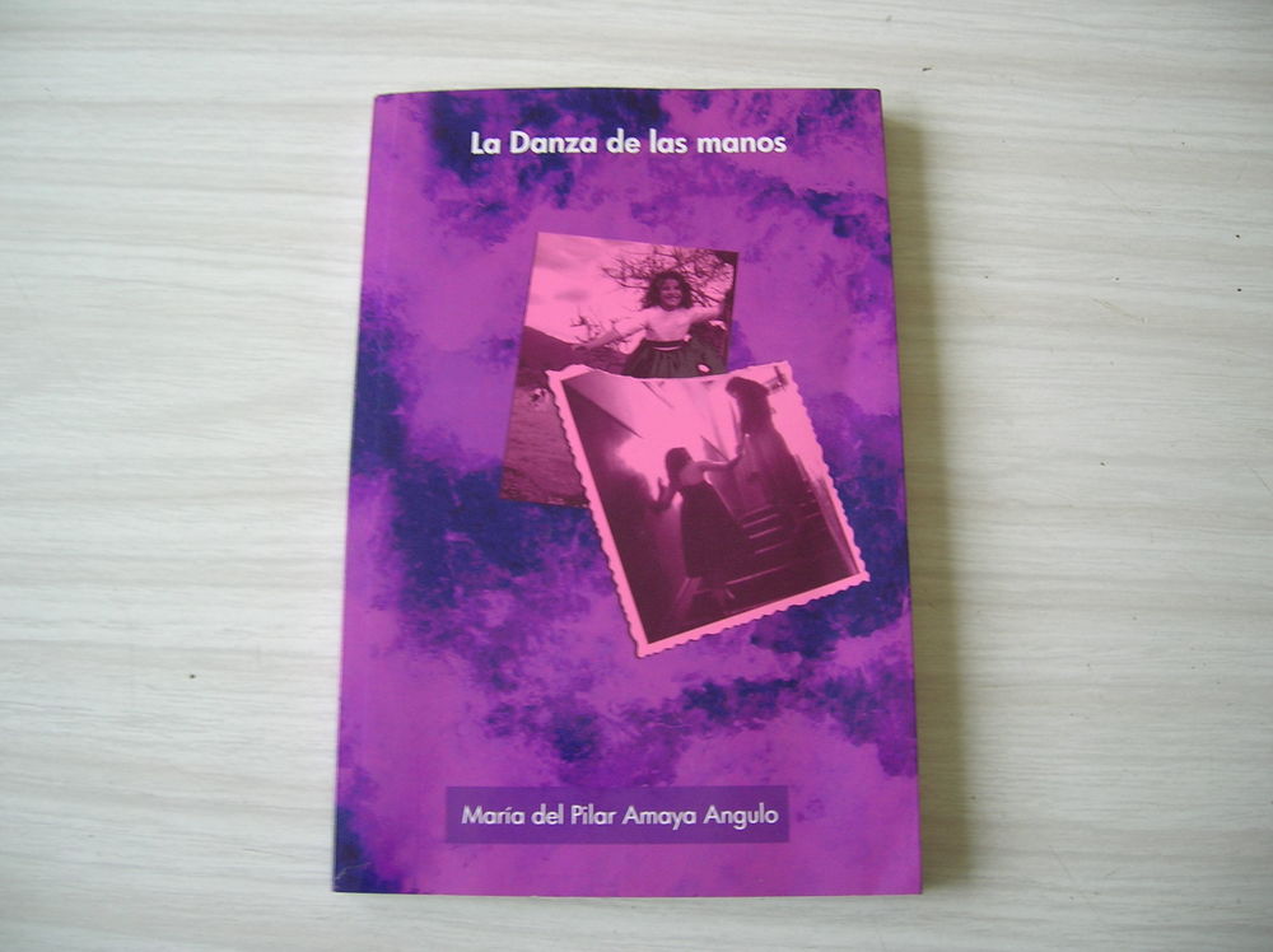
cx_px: 636
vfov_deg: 41.7
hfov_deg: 54.0
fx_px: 1249
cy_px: 476
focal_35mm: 34
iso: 50
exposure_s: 1/9.3
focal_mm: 5.7
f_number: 2.9
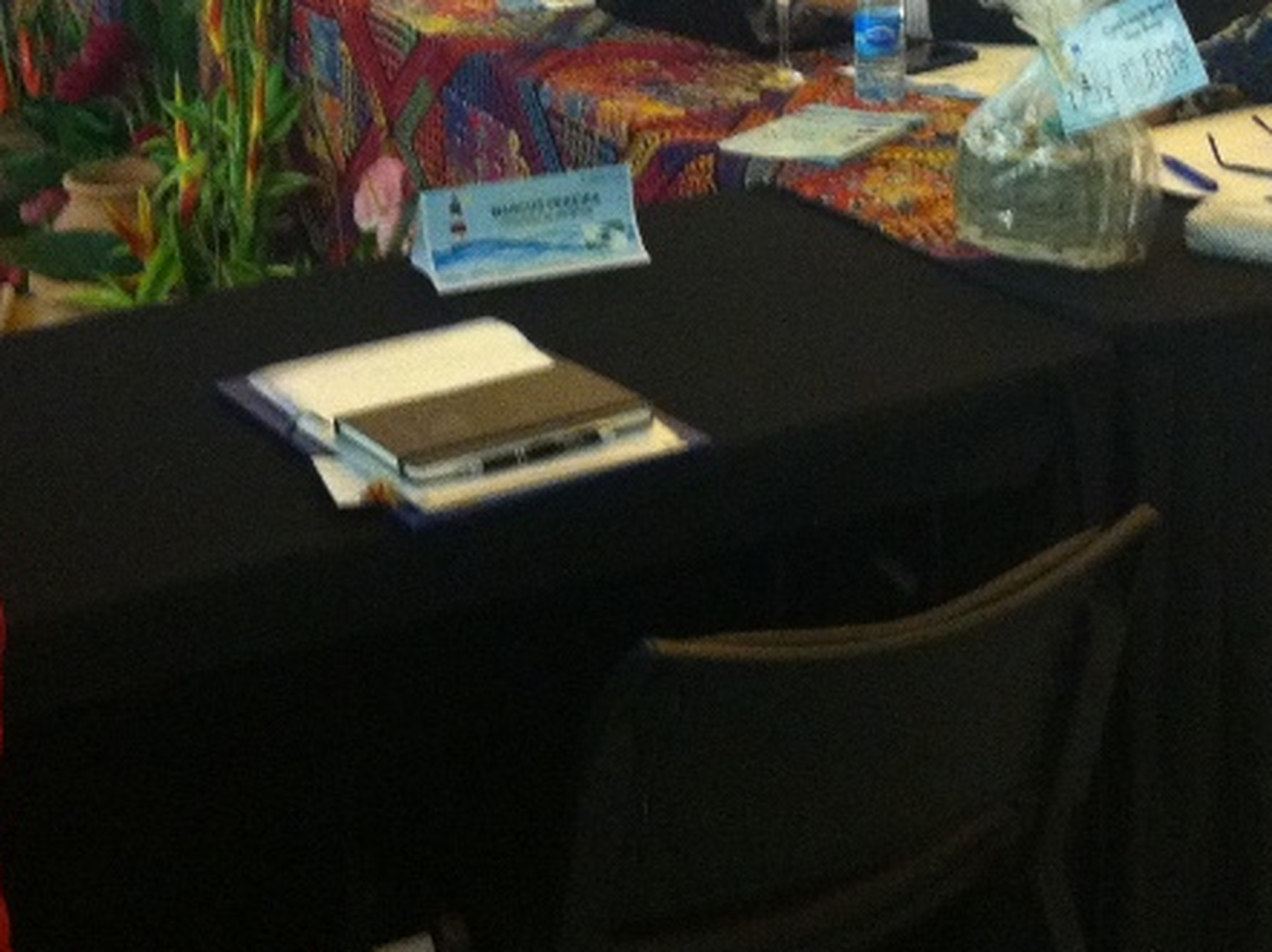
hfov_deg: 24.1
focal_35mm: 81
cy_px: -70
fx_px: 2975
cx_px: 630
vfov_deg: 17.6
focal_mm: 3.85
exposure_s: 1/15
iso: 400
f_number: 2.8
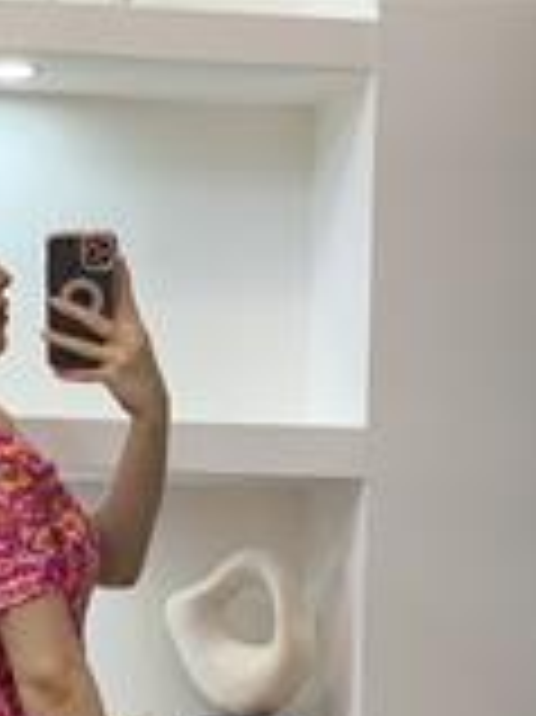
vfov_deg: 14.1
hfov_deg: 10.8
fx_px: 2791
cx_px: -32
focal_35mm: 135
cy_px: 921
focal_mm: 6
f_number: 2
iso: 80
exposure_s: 1/100
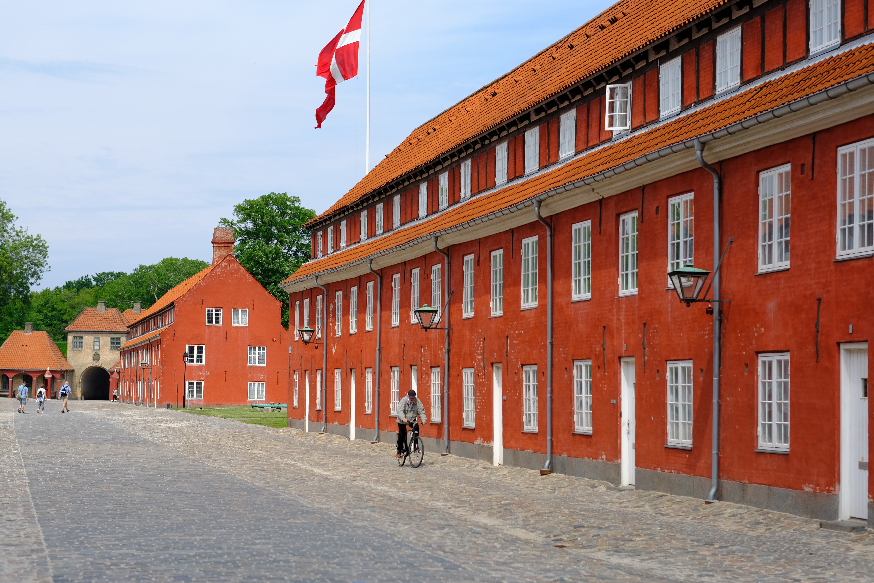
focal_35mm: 84
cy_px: 292
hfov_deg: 24.2
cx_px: 437
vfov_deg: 16.3
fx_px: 2039
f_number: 3.2
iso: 200
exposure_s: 1/1250
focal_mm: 56
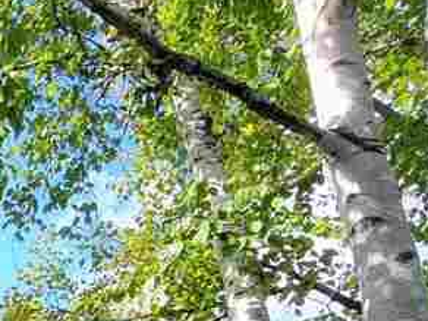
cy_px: 475
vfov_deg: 21.7
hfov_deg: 25.9
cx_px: -199
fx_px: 705
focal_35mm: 57
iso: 32
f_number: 2.2
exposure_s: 1/213
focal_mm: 1.74
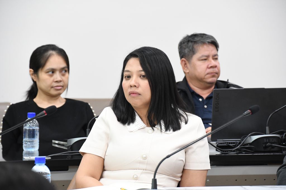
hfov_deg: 11.2
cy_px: 95
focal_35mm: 183
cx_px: 143
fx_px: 1454
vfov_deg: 7.5
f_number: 5.6
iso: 2800
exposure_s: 1/50
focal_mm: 122
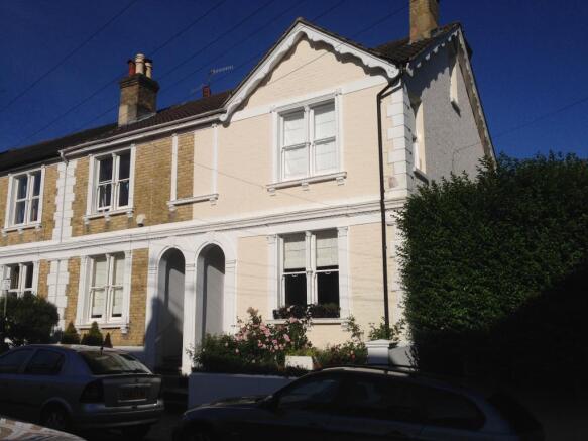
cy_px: 220
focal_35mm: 33
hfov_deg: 55.4
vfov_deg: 42.9
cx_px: 294
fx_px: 560
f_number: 2.4
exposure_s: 1/6024
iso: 50
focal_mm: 4.12
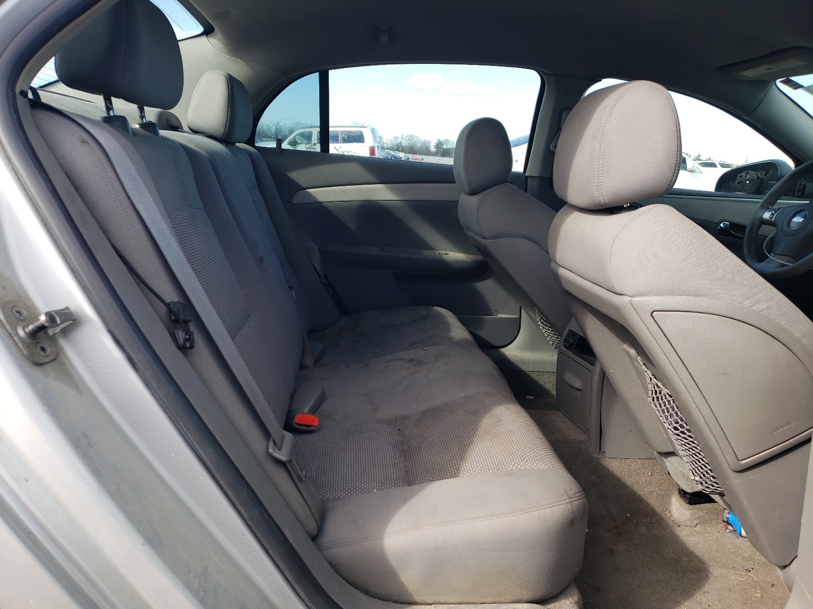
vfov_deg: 53.1
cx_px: 406
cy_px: 304
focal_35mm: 26
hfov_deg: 67.3
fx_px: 611
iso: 50
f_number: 1.5
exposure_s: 1/625
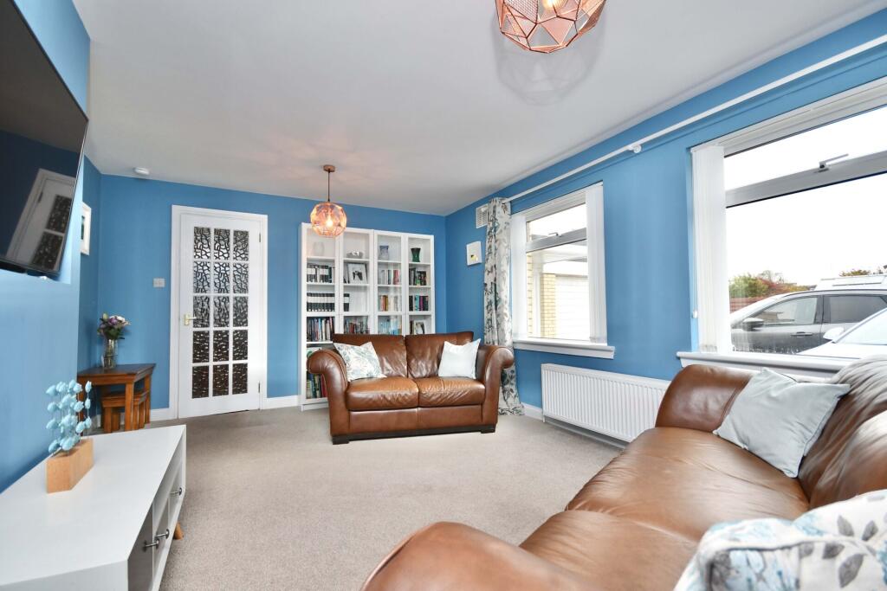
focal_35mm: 15
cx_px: 444
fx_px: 370
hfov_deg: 100.4
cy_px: 296
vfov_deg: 77.3
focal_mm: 10
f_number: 4
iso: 360
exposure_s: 1/60
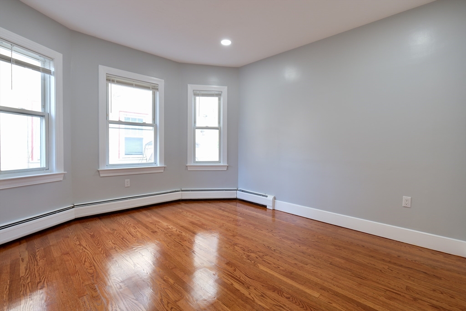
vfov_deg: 77.3
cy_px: 156
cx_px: 233
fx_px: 194
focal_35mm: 15
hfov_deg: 100.4
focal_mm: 10
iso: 125
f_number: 4
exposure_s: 1/15
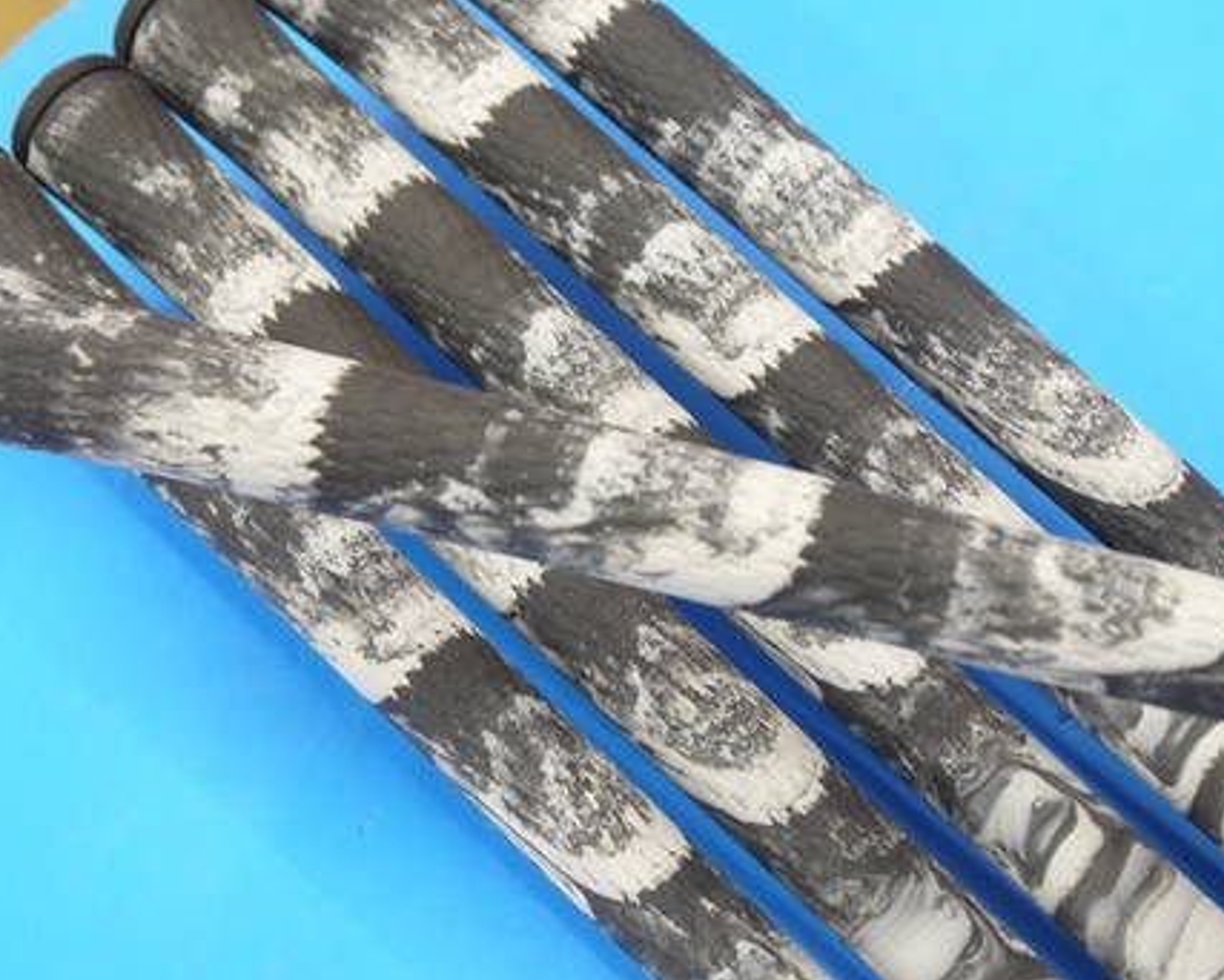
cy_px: 504
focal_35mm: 76
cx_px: 711
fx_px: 2754
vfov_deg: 20.2
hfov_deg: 25.0
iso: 400
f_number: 4.7
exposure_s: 1/60
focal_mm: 26
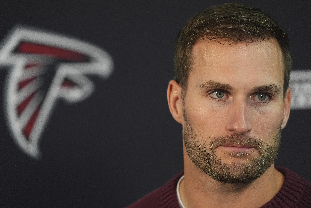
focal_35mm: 600
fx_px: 5183
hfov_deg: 3.4
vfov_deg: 2.3
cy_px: 104
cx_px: 156
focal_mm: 600
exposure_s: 1/320
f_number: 4
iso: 5000
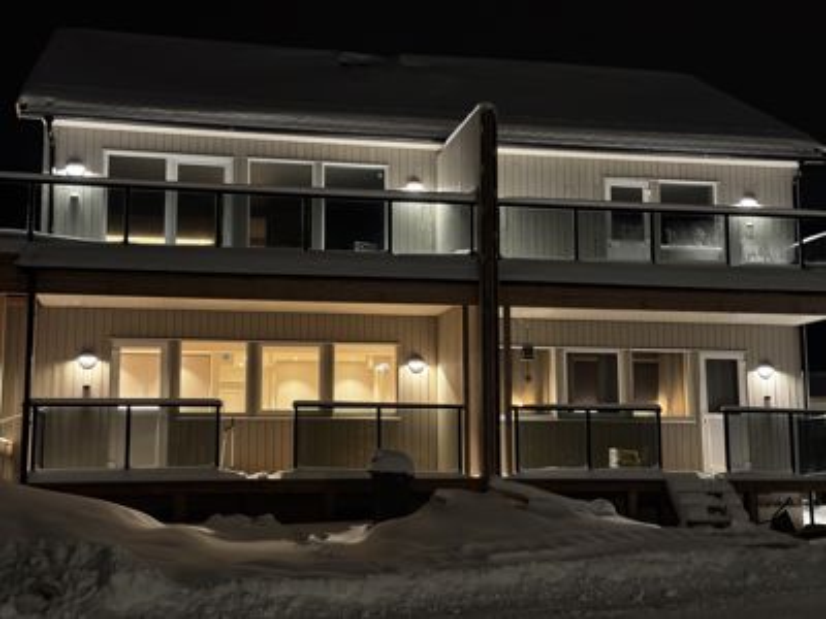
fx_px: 1145
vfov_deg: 30.3
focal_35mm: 48
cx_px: 413
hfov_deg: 39.7
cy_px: 310
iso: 640
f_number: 1.78
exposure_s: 1/25
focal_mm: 6.76
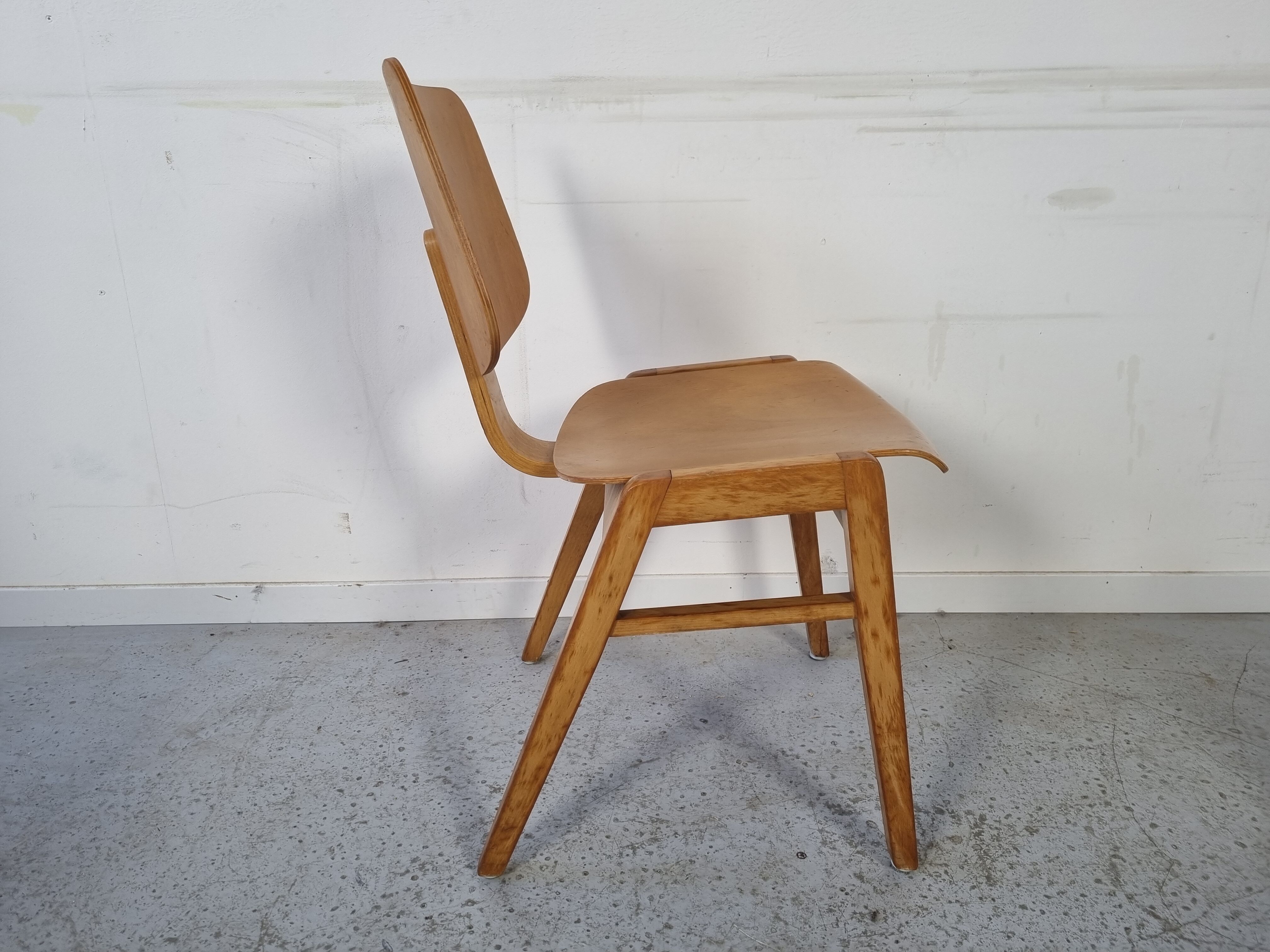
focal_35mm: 26
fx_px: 954
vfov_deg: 53.1
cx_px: 635
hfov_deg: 67.3
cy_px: 476
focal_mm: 5.4
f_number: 1.8
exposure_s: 1/120
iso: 50
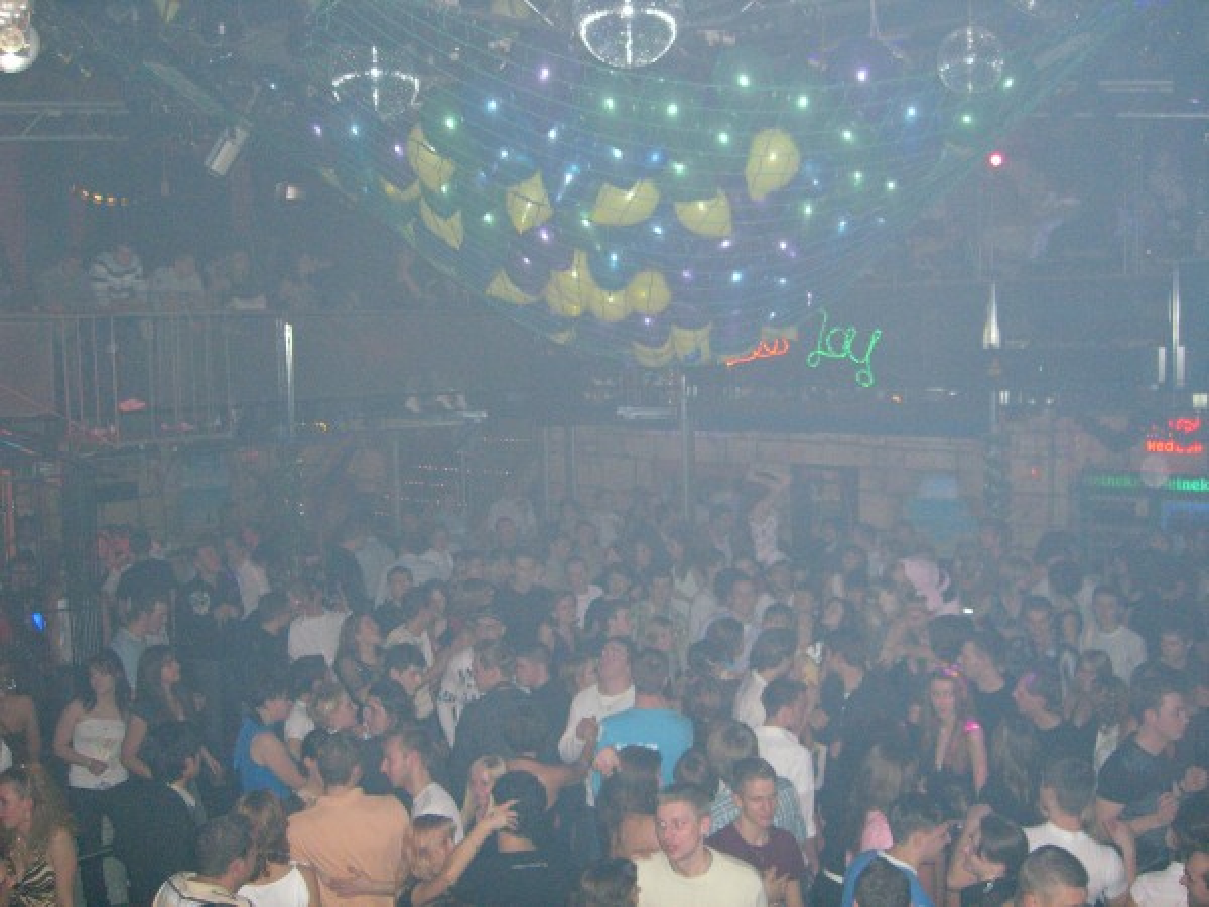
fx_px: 1327
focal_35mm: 38
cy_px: 454
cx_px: 604
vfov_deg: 37.7
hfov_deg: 49.0
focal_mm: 7.9
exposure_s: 1/60
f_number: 2.8
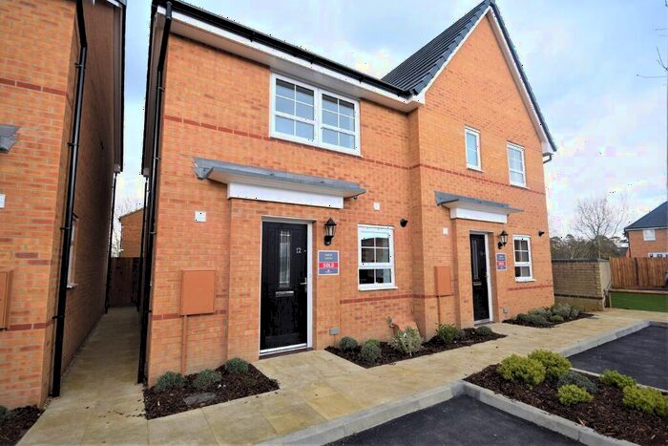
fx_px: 278
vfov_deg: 77.4
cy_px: 223
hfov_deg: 100.4
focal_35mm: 15
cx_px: 334
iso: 400
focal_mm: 10
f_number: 7.1
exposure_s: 1/200
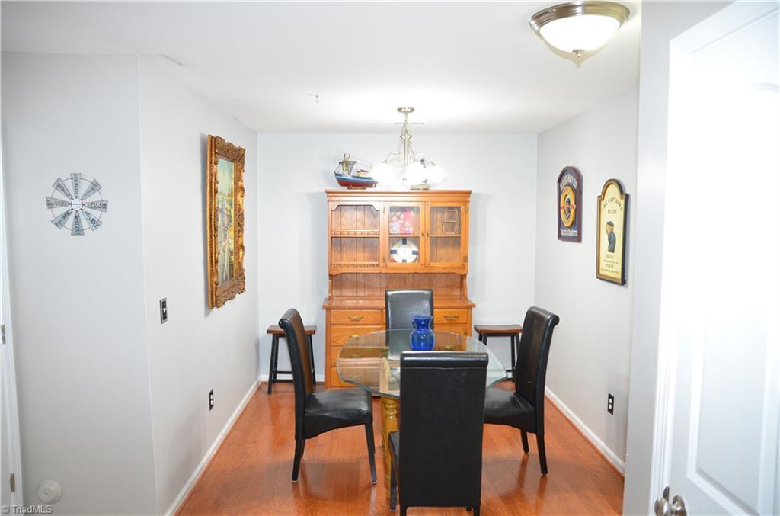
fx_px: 551
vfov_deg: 50.2
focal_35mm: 26
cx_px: 390
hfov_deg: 70.6
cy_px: 258
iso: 800
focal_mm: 17
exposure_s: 1/40
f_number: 3.2
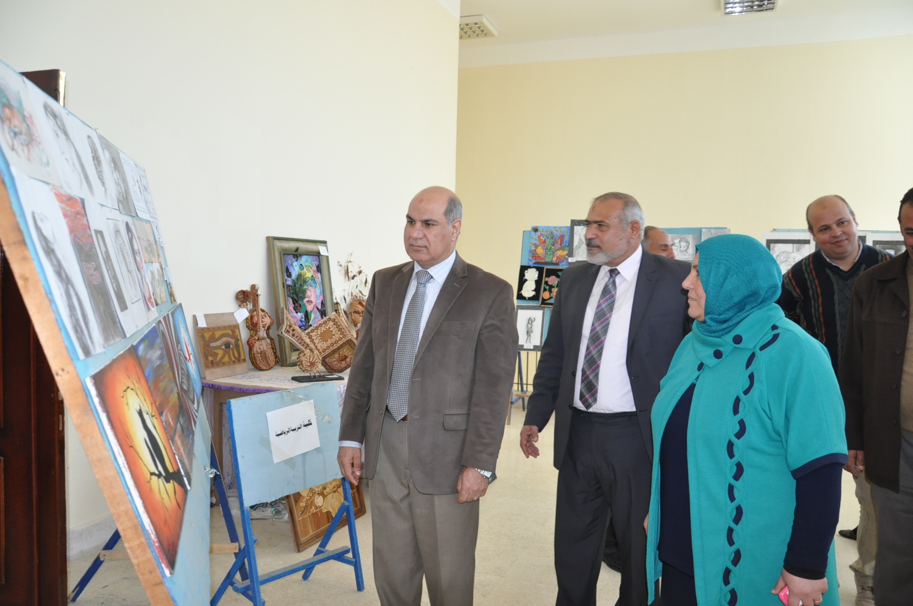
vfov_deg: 47.8
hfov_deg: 67.4
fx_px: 684
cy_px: 303
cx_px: 456
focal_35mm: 27
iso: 1000
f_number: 4.5
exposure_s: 1/60
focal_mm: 18
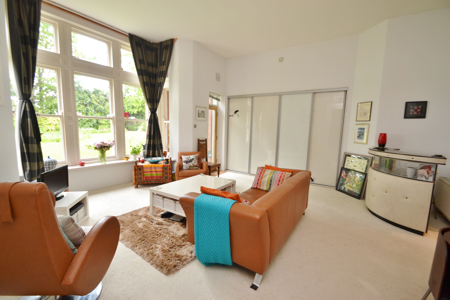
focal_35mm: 15
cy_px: 150
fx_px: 188
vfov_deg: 77.3
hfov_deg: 100.4
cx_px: 225
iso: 400
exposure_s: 1/60
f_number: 4
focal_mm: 10
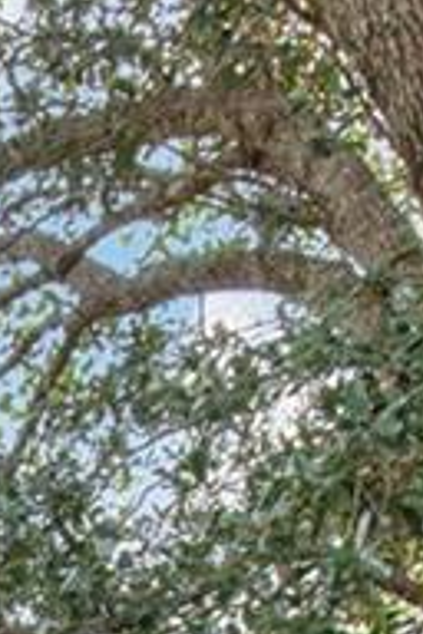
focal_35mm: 133
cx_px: -572
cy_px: 1532
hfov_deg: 9.3
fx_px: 2344
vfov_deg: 12.2
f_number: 4
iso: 250
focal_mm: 16
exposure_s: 1/160
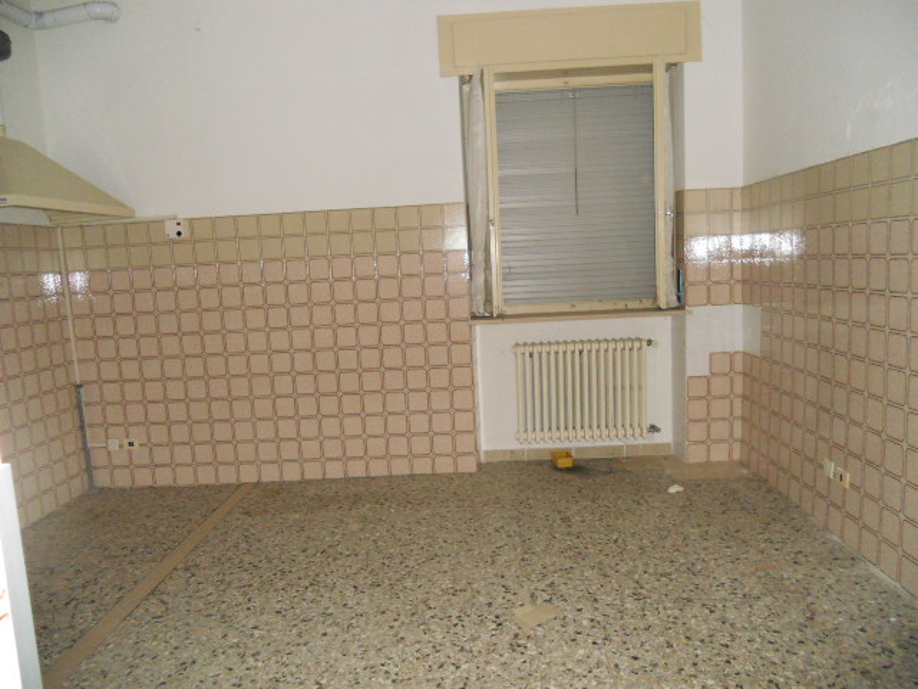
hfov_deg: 65.3
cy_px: 344
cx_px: 459
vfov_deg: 51.4
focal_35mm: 27
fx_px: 716
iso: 400
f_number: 3.2
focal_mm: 4.9
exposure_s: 1/25
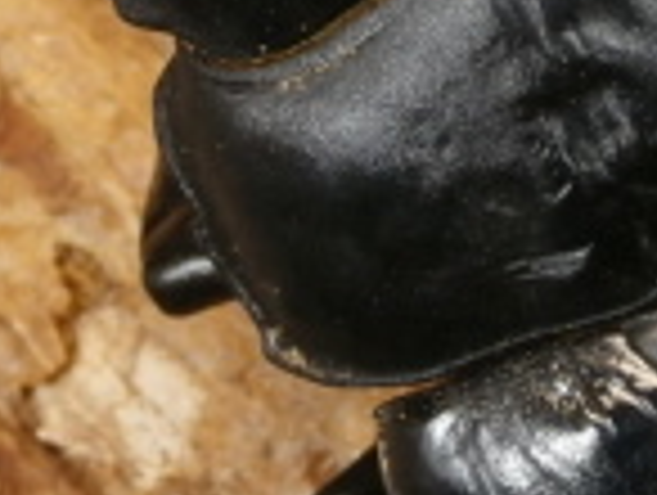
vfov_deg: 5.1
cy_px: 108
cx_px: 468
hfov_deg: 6.7
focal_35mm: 293
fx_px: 5570
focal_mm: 11.86
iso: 200
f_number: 4.3
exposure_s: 1/80
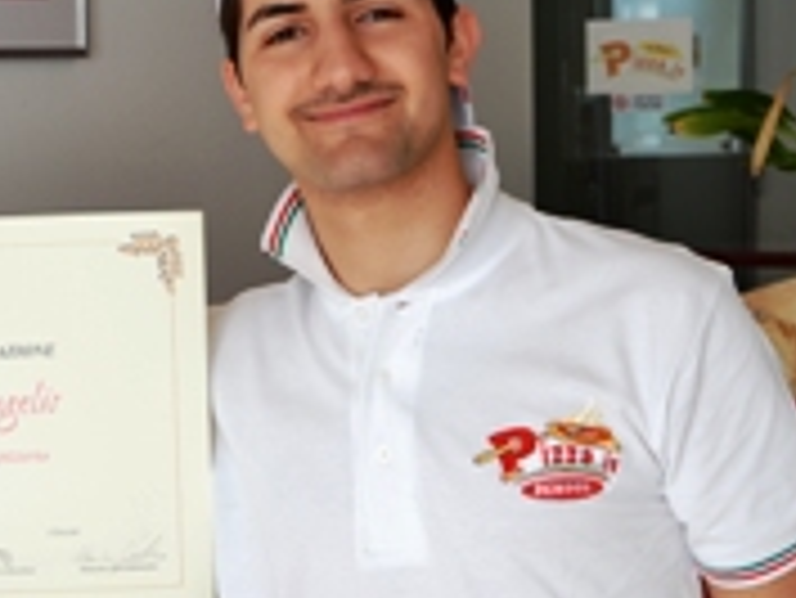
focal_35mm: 73
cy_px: 218
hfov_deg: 26.0
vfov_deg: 20.1
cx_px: 126
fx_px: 1680
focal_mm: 20
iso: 100
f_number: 6.3
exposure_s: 1/80
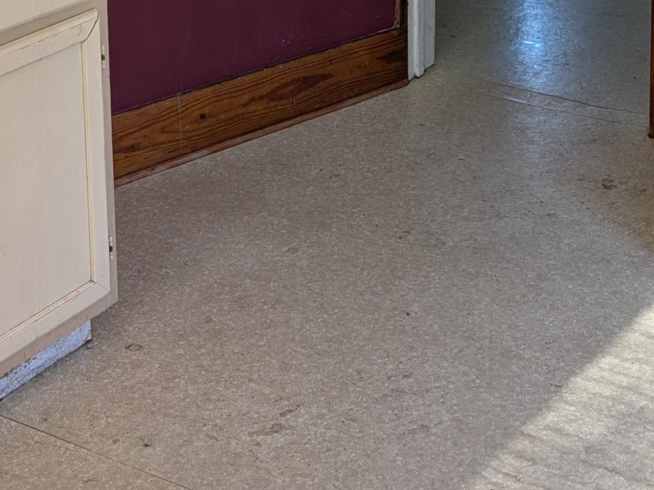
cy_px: -201
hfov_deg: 26.2
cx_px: 437
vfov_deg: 18.1
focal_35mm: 74
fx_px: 1398
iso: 24
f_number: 1.68
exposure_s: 1/339
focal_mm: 6.9
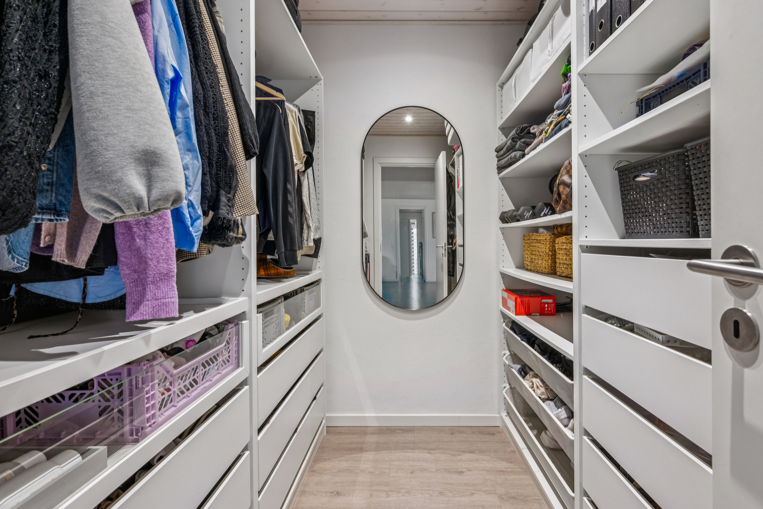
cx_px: 382
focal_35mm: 17
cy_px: 254
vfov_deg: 70.4
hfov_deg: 93.3
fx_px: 360
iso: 640
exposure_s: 1/8
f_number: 9
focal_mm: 17
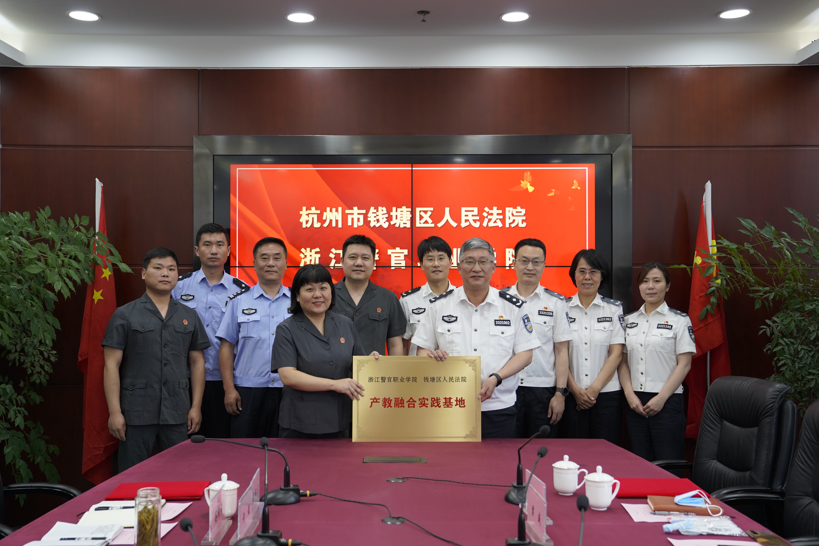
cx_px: 410
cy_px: 273
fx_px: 864
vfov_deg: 35.1
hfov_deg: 50.7
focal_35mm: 38
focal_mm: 38
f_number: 4
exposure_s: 1/160
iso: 1250
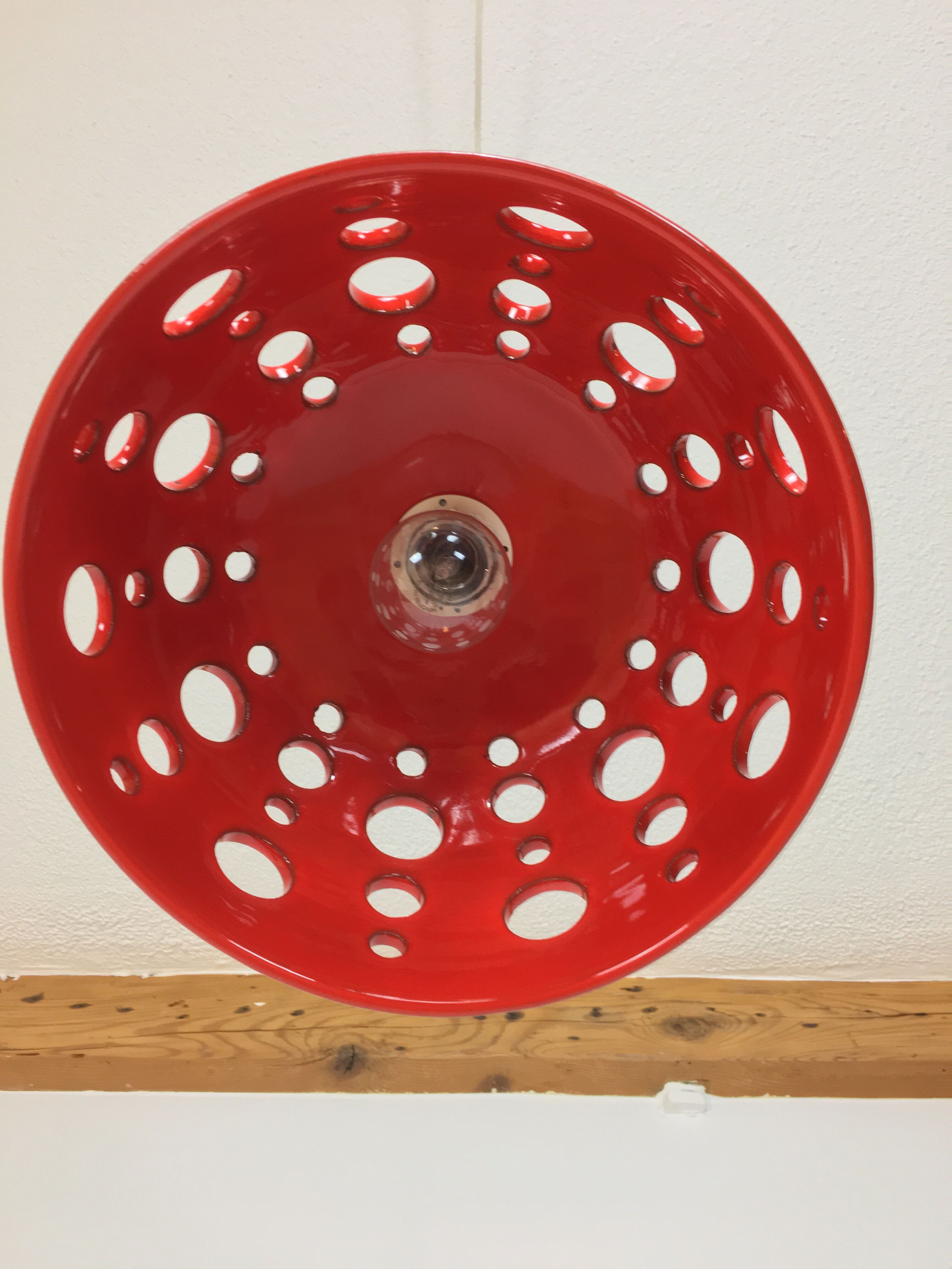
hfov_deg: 48.2
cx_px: 476
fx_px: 1063
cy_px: 634
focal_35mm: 29
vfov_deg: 61.7
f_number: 2.2
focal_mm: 4.15
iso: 80
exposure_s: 1/33
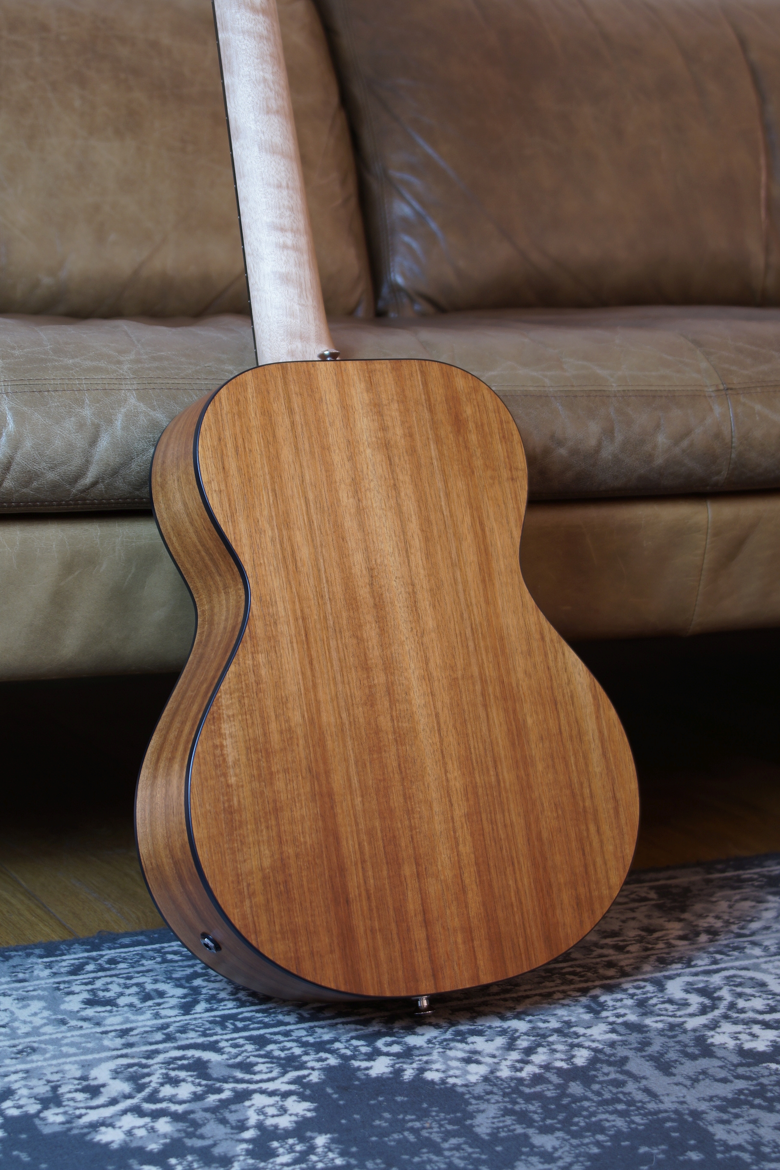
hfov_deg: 20.2
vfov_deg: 29.9
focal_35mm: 68
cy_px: 585
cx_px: 390
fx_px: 2194
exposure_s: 1/6
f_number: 4.5
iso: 100
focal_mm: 45
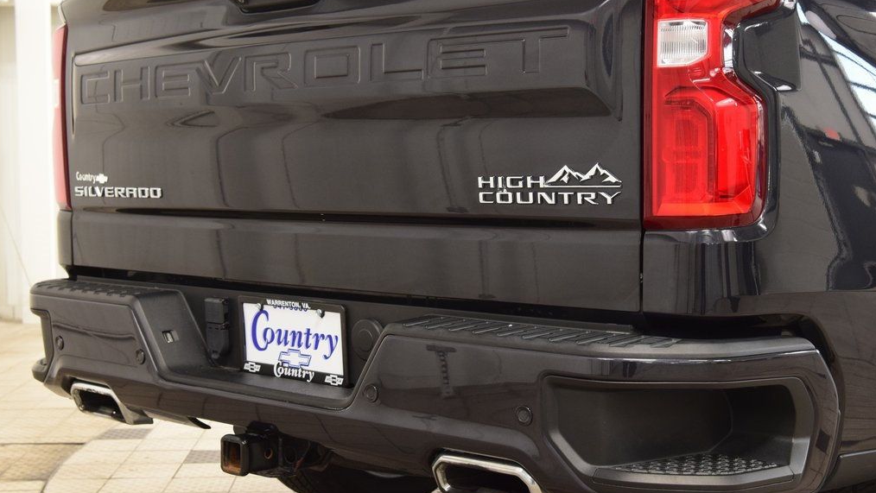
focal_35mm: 56
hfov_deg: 37.5
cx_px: 436
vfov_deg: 21.6
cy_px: 246
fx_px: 1290
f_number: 6.3
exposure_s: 1/15
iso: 1100
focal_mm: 35
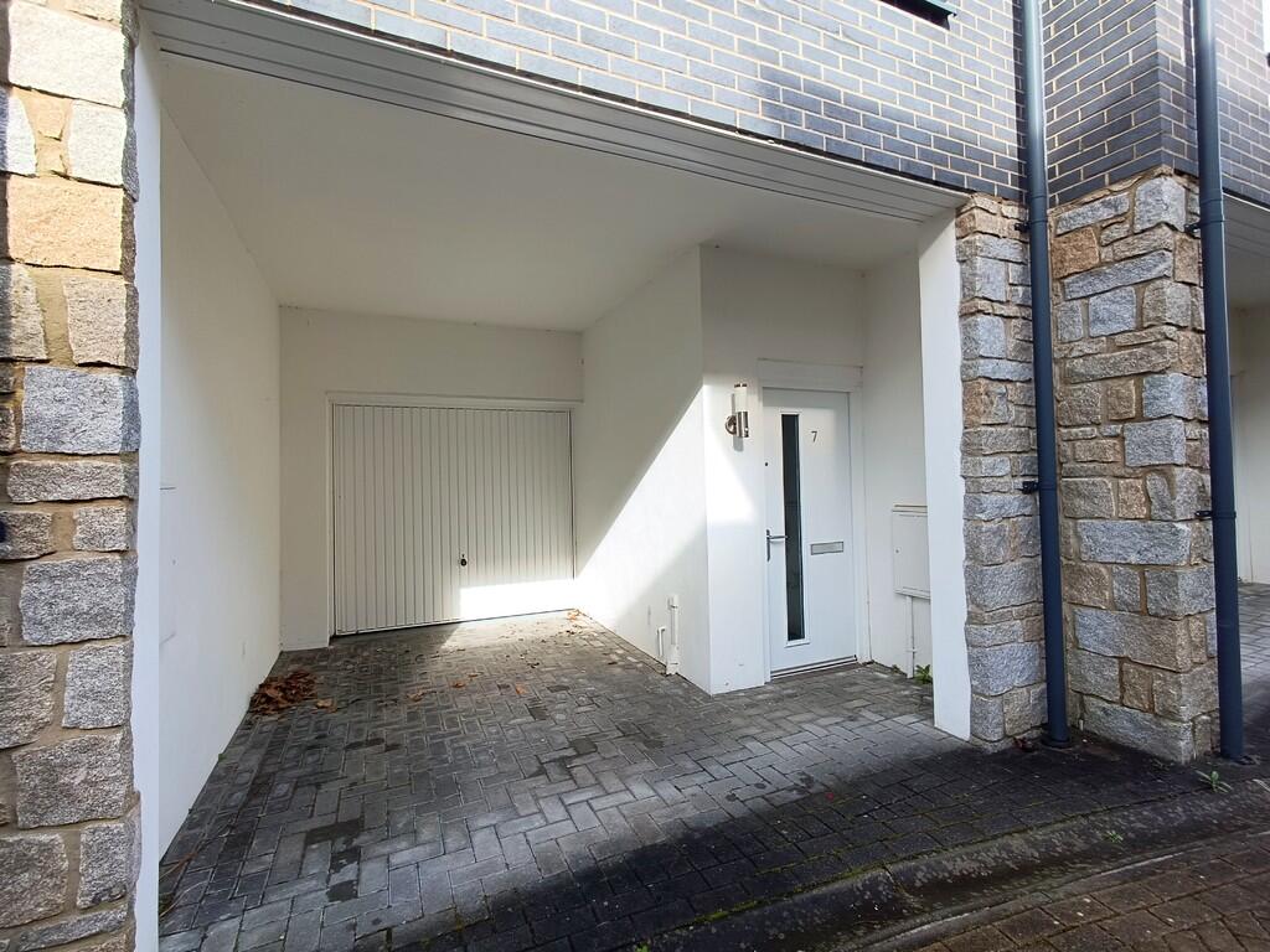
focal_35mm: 16
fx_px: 587
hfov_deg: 94.5
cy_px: 476
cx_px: 635
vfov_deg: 78.1
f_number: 2.2
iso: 50
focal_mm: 1.66
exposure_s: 1/200
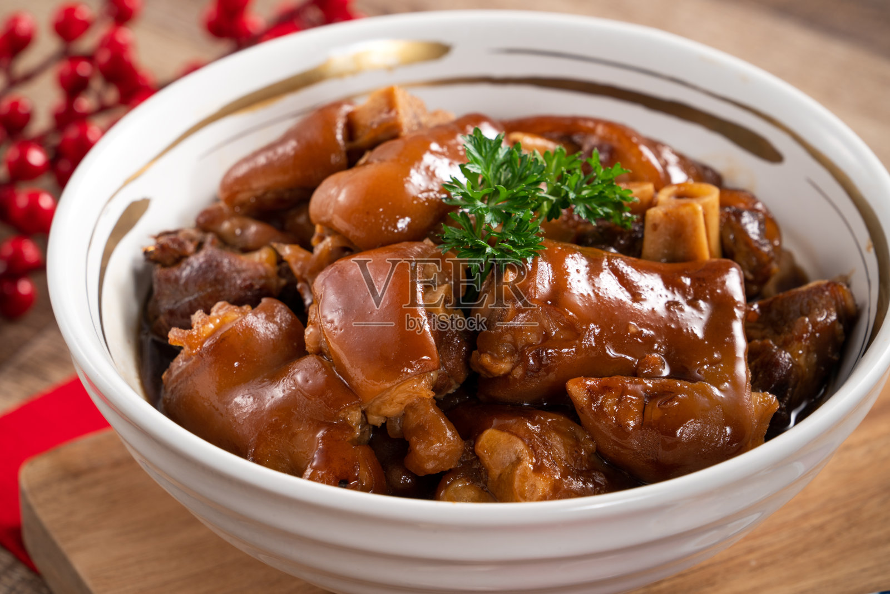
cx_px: 445
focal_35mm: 267
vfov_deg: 5.1
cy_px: 297
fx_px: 6601
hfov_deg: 7.7
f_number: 9
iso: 100
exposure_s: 1/125
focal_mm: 267
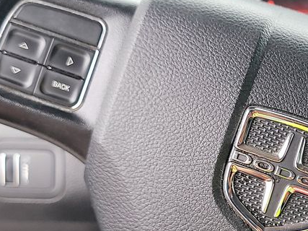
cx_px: 252
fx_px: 801
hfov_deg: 21.5
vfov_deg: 16.4
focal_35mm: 90
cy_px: 125
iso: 188
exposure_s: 1/59
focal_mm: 6.7
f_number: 1.8
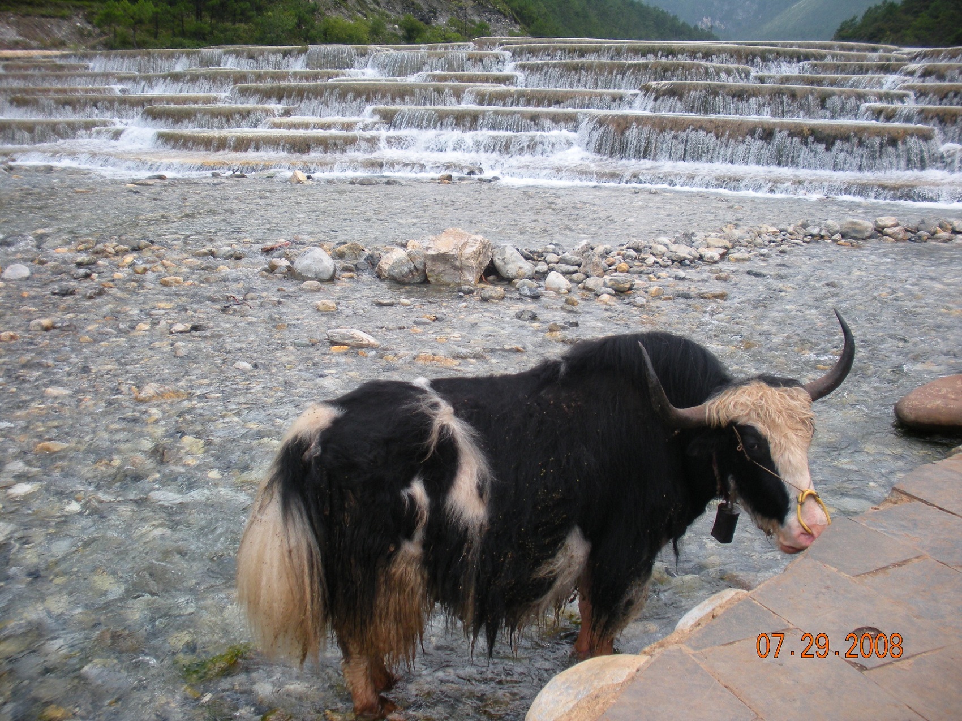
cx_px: 481
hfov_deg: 51.4
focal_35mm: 36
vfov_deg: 39.7
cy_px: 360
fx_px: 1000
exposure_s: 1/297
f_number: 3.5
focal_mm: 6.3
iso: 64
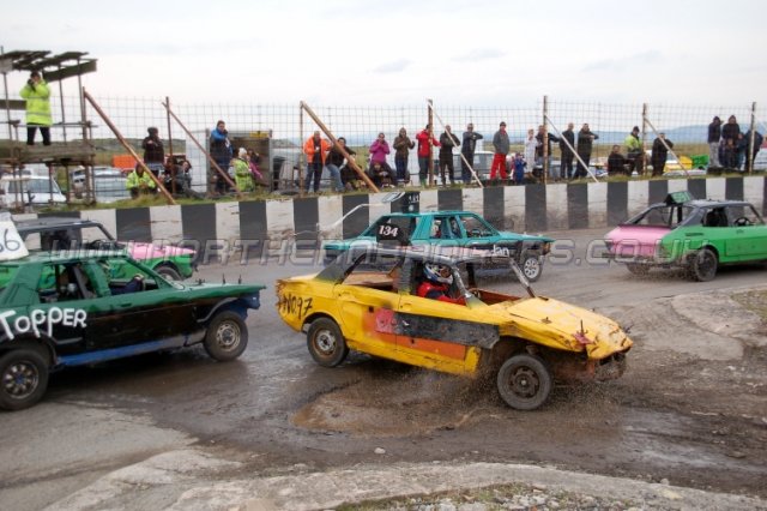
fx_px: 990
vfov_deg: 28.9
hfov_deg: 42.3
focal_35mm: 46
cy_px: 256
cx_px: 384
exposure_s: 1/800
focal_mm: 31
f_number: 4.5
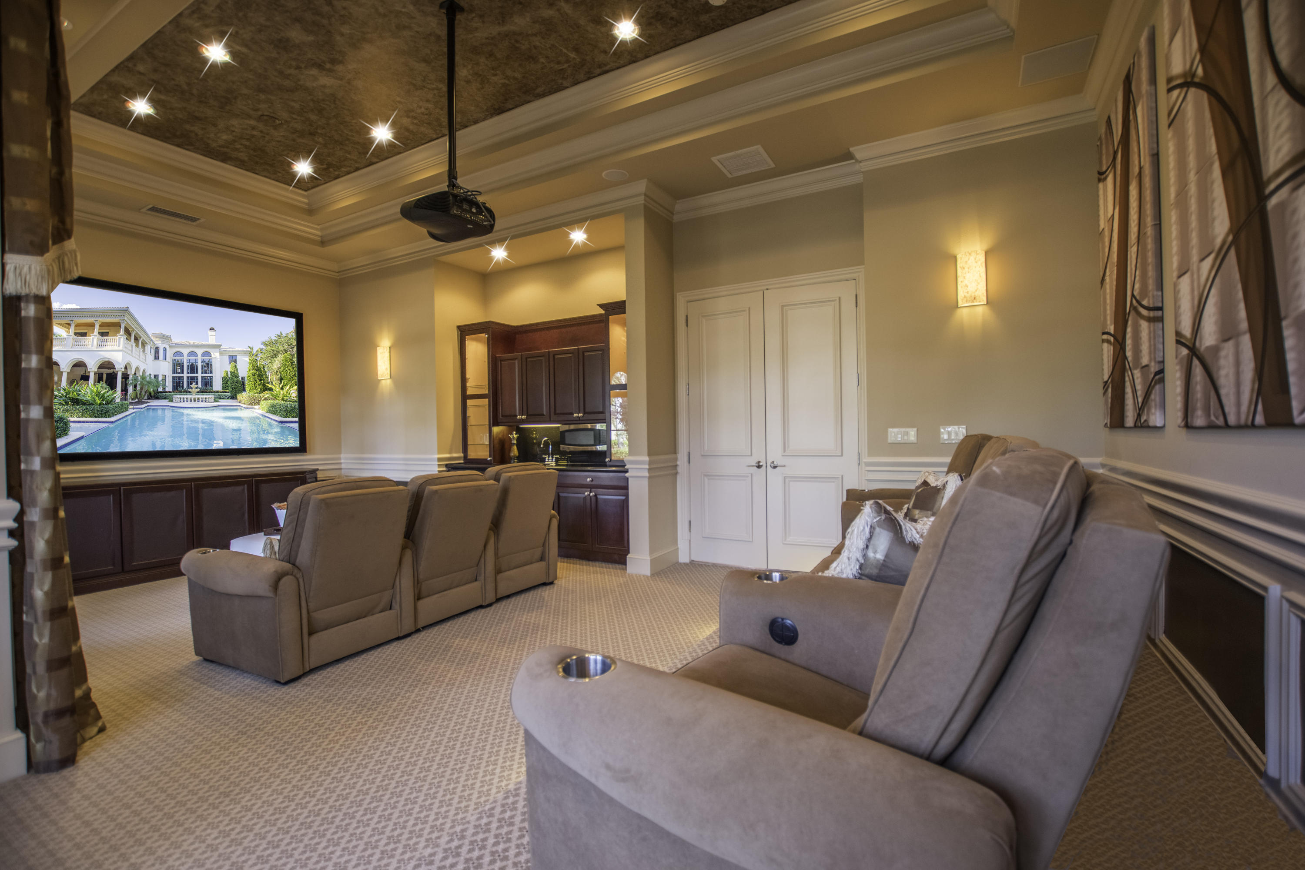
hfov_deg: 100.4
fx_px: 544
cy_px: 435
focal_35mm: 15
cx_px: 652
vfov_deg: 77.3
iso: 500
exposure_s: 1/15
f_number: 11
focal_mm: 10
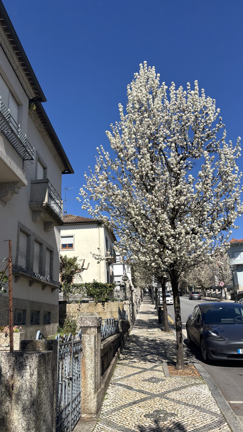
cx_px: 101
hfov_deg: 40.1
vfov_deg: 66.1
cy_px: 218
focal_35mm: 29
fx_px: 332
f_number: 1.6
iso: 50
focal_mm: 5.96
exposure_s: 1/3413
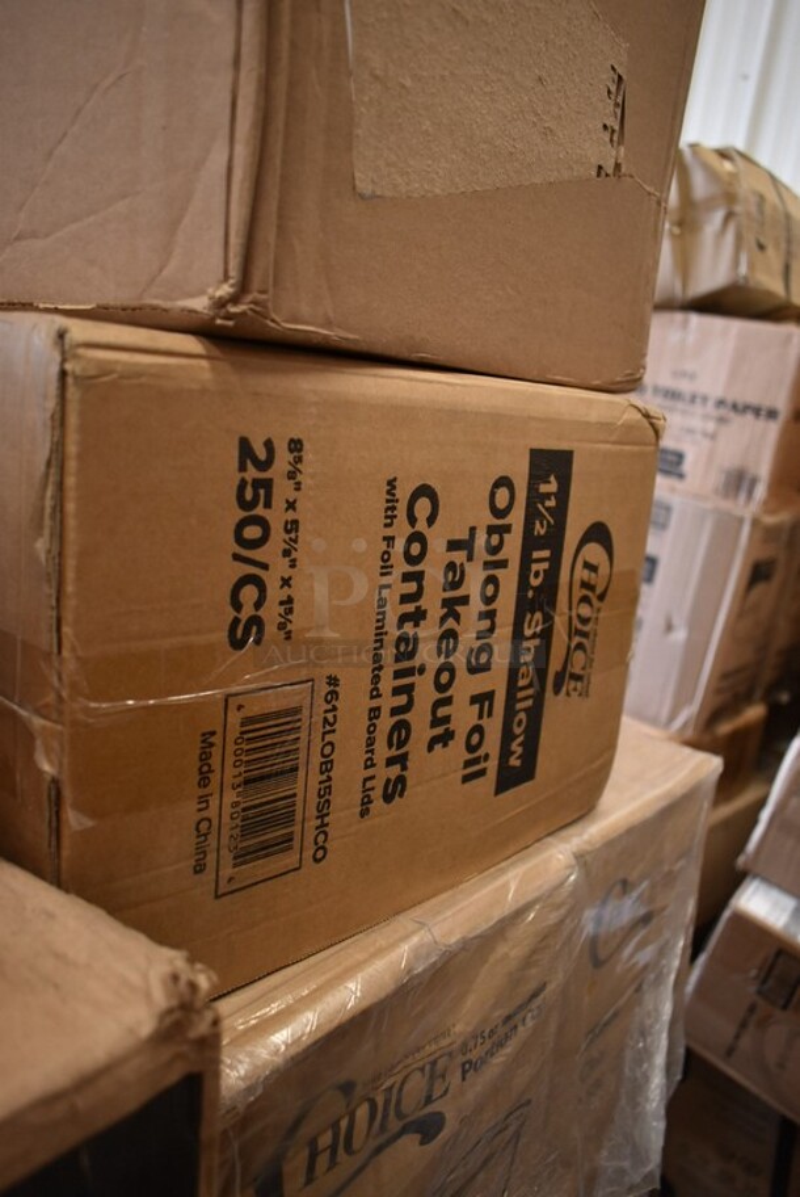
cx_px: 400
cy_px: 598
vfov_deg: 67.3
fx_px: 898
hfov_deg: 48.0
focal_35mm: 27
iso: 1000
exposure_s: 1/125
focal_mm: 18
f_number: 3.5
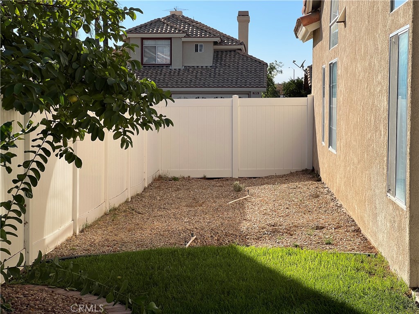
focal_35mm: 77
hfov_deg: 25.3
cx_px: 210
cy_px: 157
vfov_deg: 19.1
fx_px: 932
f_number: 2.8
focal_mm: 9
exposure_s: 1/661
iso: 32
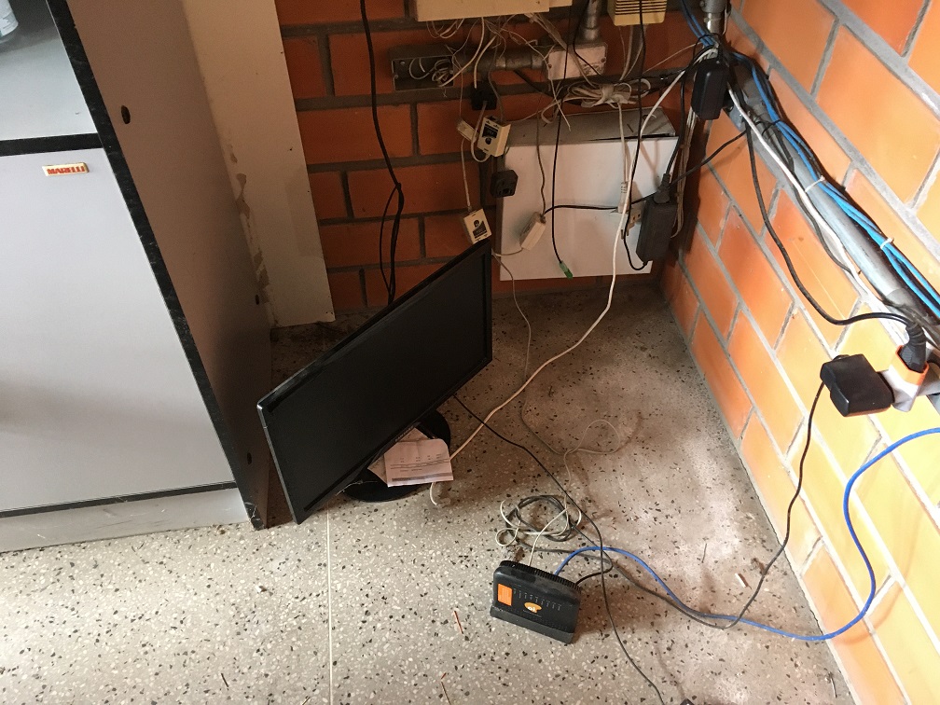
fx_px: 787
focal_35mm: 29
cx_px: 470
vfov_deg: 48.2
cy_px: 352
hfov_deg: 61.7
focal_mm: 4.15
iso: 200
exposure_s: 1/30
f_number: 2.2
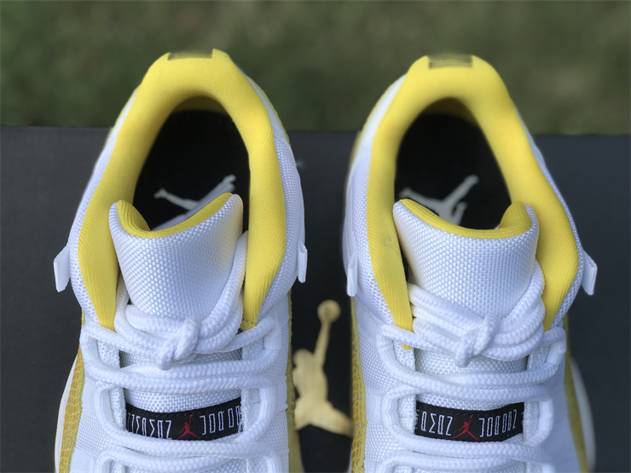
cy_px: 236
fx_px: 1039
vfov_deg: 25.7
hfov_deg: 33.8
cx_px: 316
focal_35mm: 57
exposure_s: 1/141
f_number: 2.8
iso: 20
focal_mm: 6.6
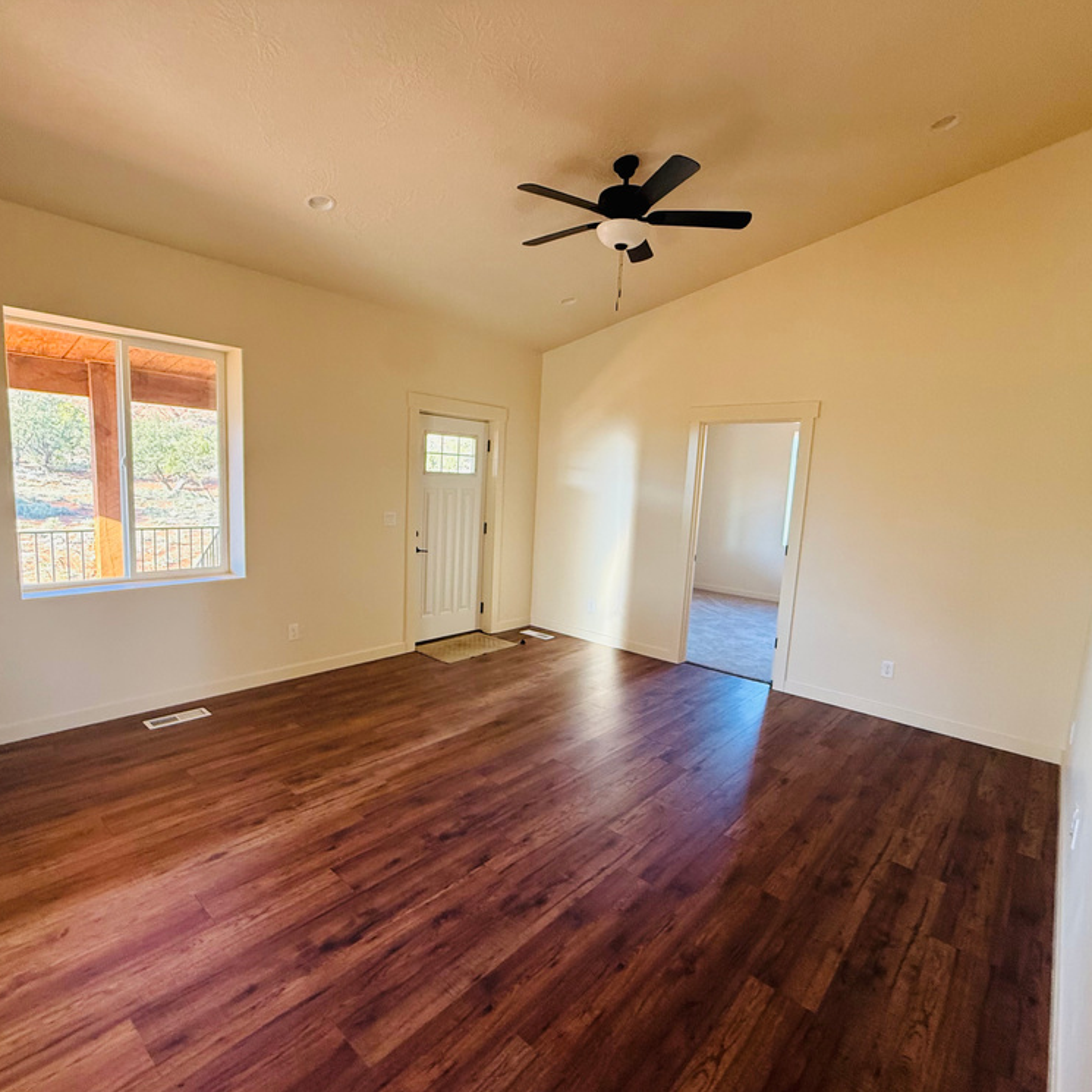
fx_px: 607
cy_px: 557
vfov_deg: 84.0
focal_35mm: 17
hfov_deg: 83.8
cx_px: 506
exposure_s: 1/120
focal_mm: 2.22
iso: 320
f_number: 2.2
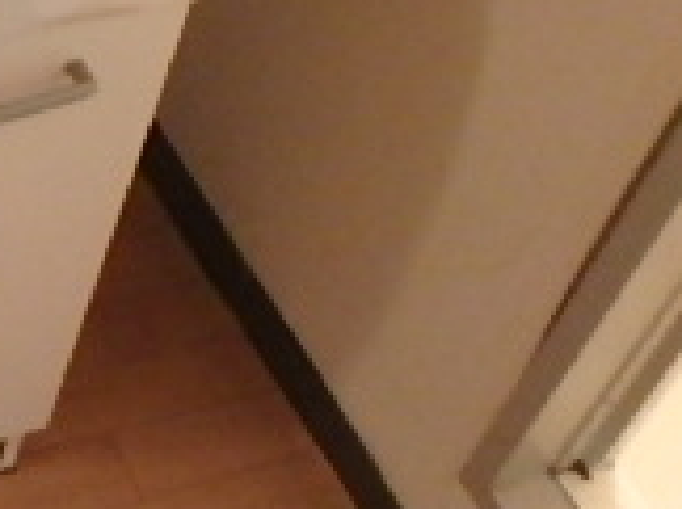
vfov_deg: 16.7
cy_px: -156
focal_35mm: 83
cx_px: -265
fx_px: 1633
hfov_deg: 20.9
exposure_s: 1/20
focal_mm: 3.7
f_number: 3.5
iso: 800
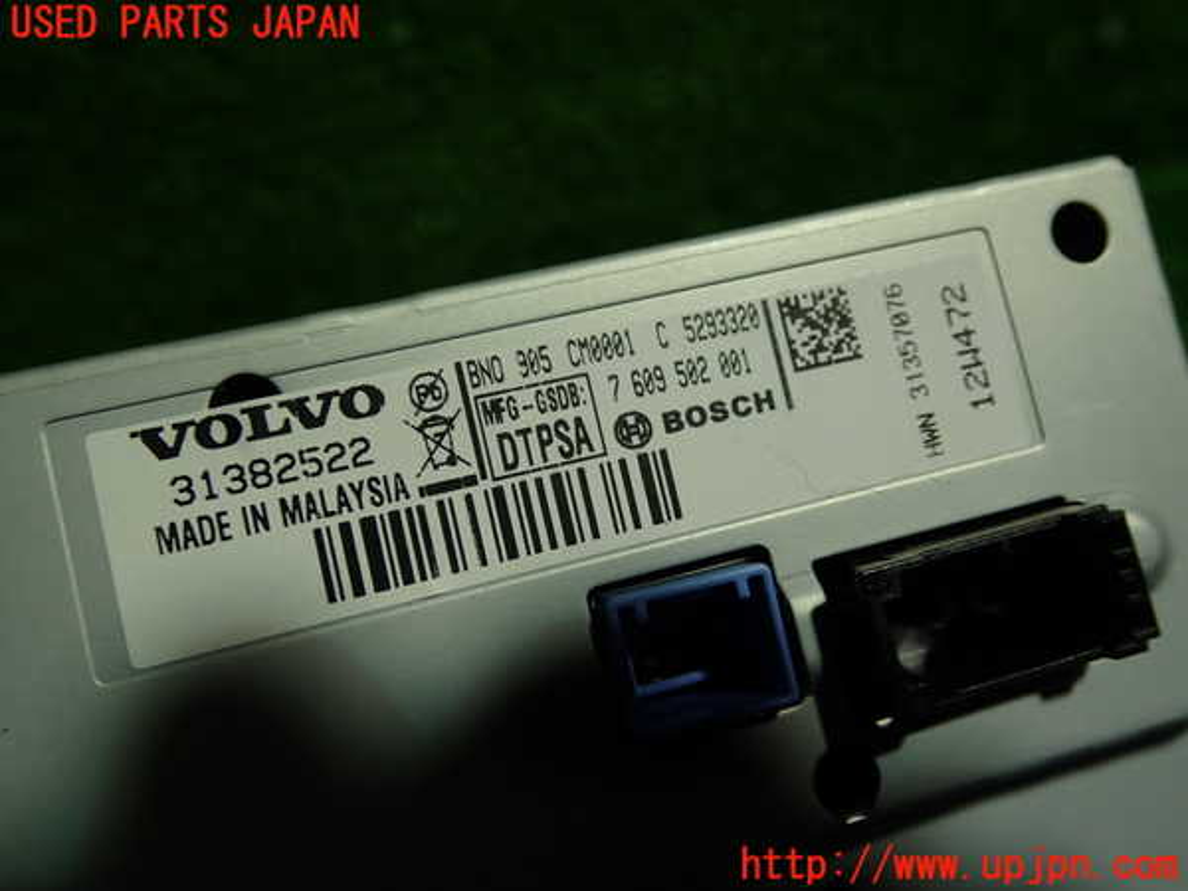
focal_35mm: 30
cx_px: 594
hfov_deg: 60.0
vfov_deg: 46.8
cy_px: 446
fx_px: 1030
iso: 100
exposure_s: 1/60
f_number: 2.3
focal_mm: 5.4
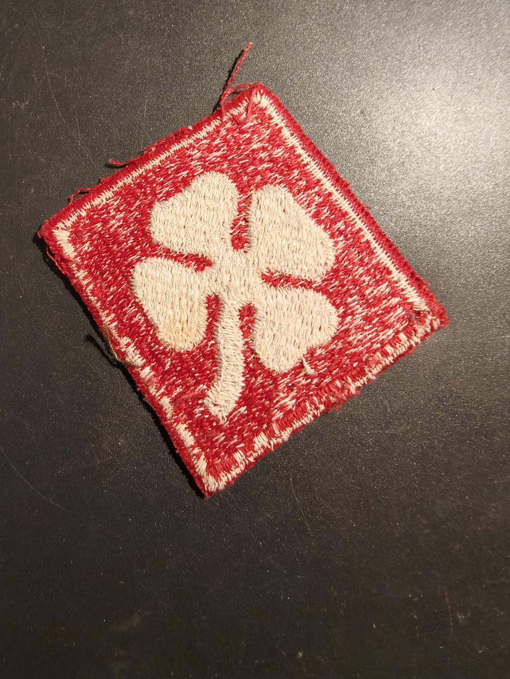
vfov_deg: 73.9
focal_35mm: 23
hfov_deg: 58.9
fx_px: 452
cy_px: 340
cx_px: 255
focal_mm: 2.32
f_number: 2
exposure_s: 1/50
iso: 250
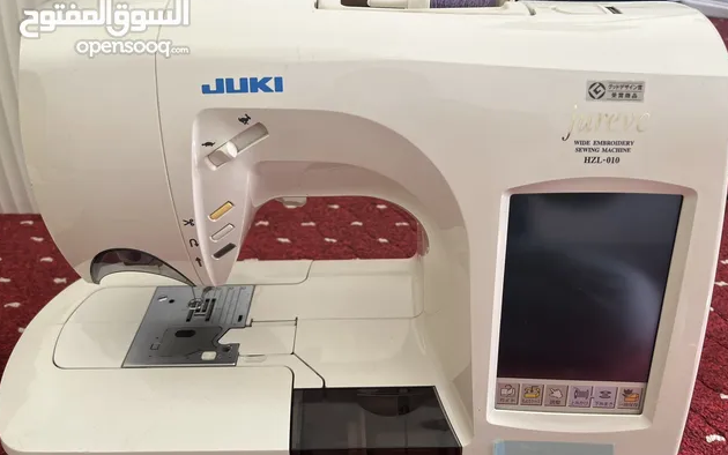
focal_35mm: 28
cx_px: 362
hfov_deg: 66.5
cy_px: 249
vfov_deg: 44.5
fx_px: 556
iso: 125
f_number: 1.5
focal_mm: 5.7
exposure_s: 1/111
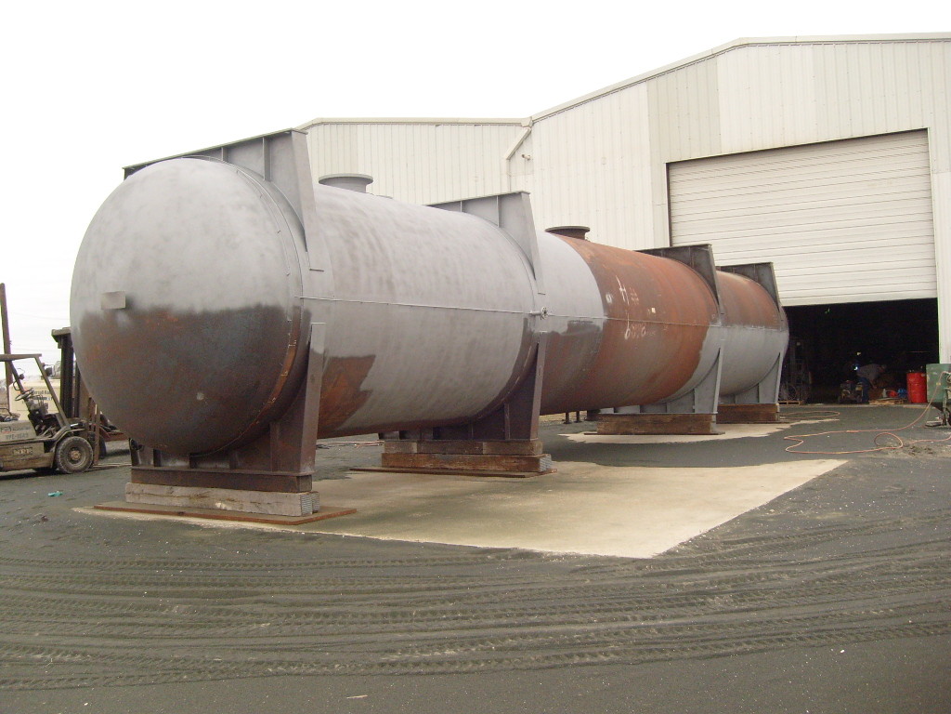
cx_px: 476
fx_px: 962
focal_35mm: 35
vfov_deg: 40.7
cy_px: 357
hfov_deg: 52.6
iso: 160
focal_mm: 5.8
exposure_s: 1/250
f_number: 7.1
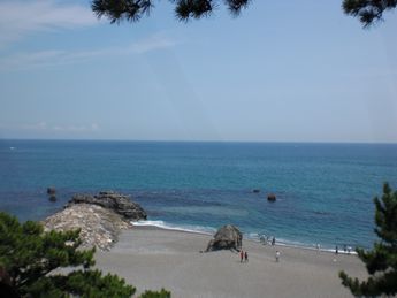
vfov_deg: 37.7
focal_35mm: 38
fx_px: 436
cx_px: 198
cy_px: 149
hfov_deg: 49.0
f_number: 5.6
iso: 64
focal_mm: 6.3
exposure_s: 1/500
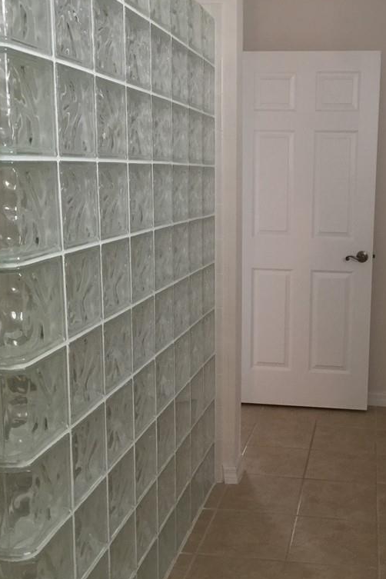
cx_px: 285
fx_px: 659
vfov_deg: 47.4
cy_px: 288
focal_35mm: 41
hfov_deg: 32.1
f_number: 2.2
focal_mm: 4.15
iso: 125
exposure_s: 1/8
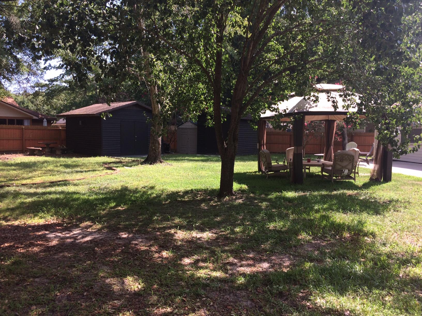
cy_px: 158
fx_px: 354
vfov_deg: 48.2
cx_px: 211
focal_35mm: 29
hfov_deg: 61.7
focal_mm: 4.15
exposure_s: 1/578
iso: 32
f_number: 2.2
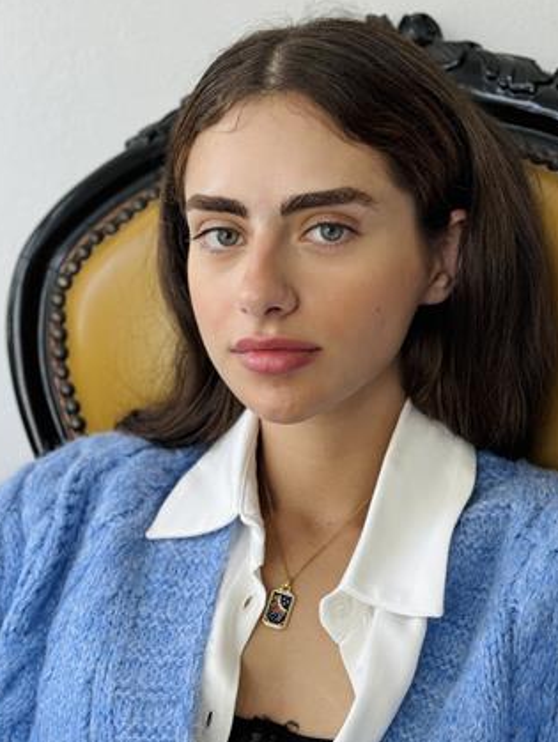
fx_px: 1309
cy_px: 405
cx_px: 301
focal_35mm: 61
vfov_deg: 31.6
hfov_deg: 24.1
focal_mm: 6.76
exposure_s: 1/154
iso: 50
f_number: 1.78
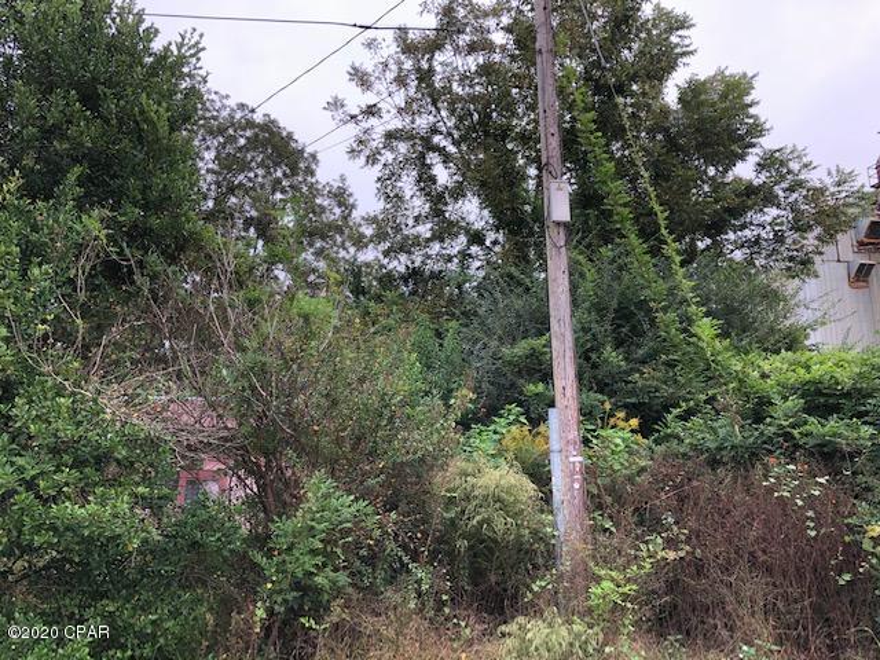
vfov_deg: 49.7
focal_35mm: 28
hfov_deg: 63.4
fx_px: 712
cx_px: 440
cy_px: 330
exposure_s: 1/120
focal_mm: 3.99
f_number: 1.8
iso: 25
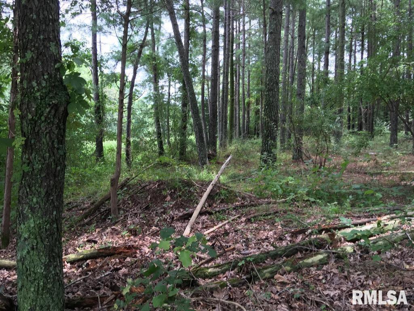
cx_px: 207
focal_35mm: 29
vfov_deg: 48.2
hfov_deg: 61.7
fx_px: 347
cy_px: 156
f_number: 2.2
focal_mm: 4.15
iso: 40
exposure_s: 1/120
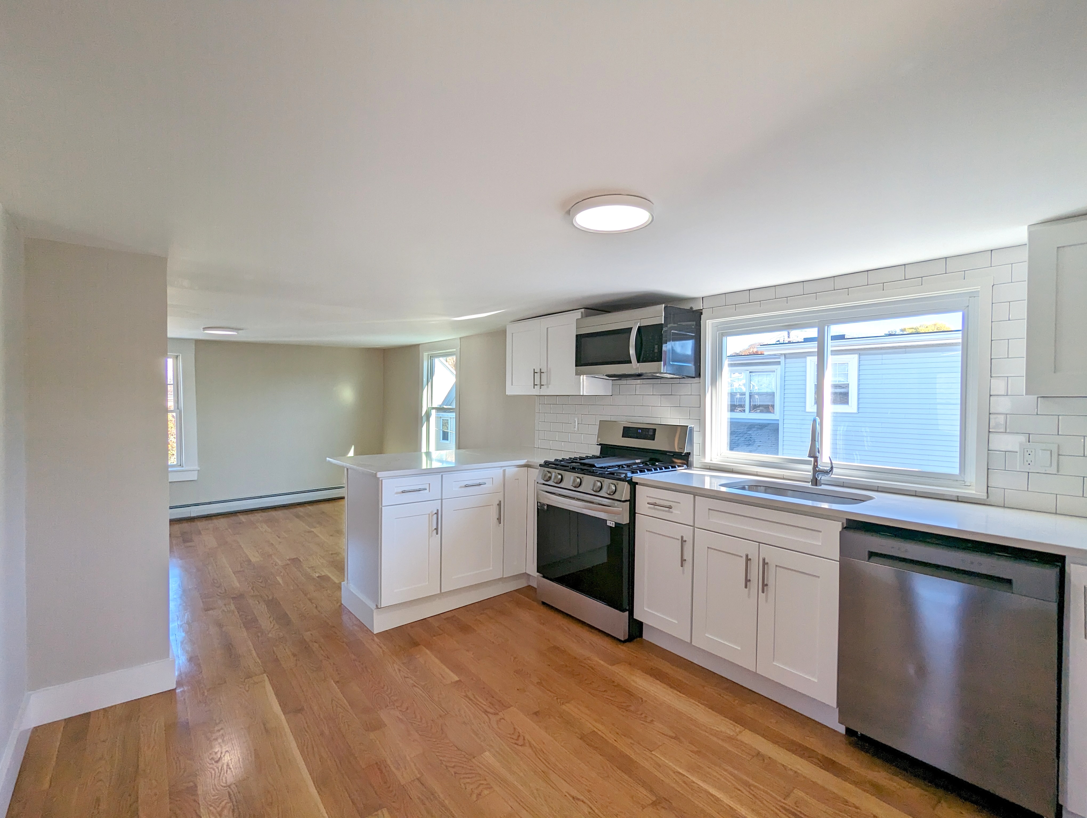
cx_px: 544
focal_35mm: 16
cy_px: 409
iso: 51
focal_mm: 2.35
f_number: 2.2
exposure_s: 1/247
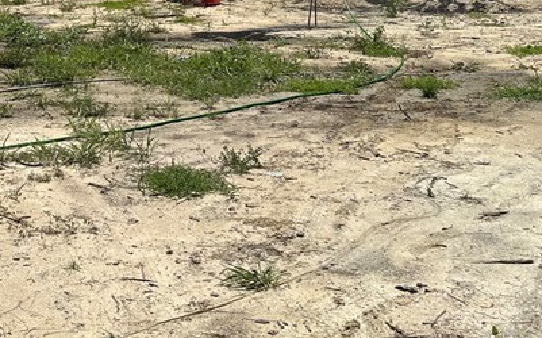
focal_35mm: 65
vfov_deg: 19.1
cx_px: 88
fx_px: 959
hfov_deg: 30.6
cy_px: -41
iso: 80
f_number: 1.78
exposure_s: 1/8197
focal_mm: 6.86
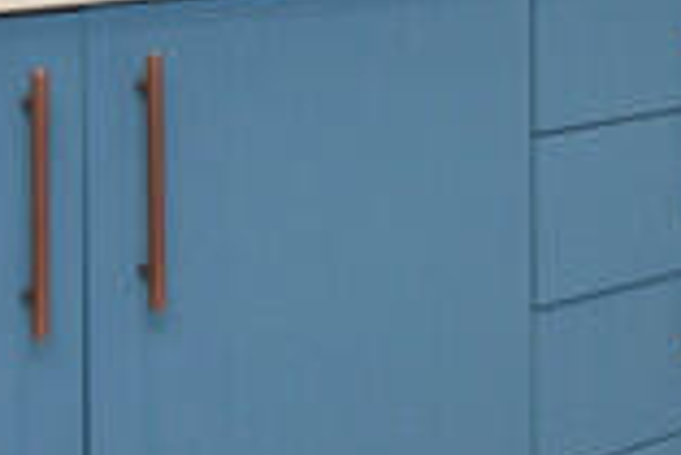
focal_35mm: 98
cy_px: -266
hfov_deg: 18.3
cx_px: 1050
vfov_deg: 13.1
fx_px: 1856
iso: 800
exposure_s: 1/125
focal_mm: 10
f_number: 4
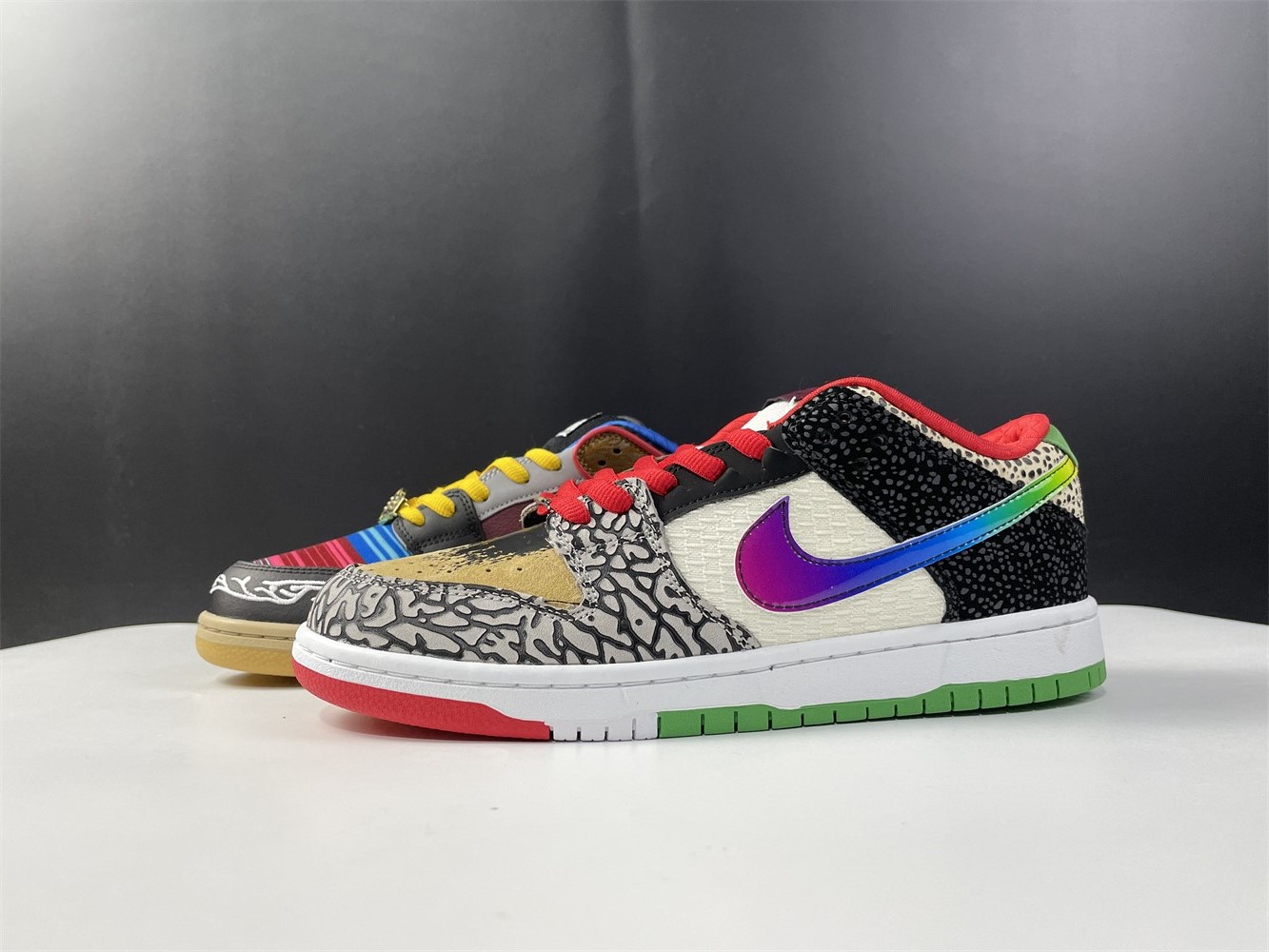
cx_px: 634
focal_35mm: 26
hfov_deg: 67.3
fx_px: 953
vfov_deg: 53.1
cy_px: 476
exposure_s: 1/121
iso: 100
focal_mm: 4.2
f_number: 1.6
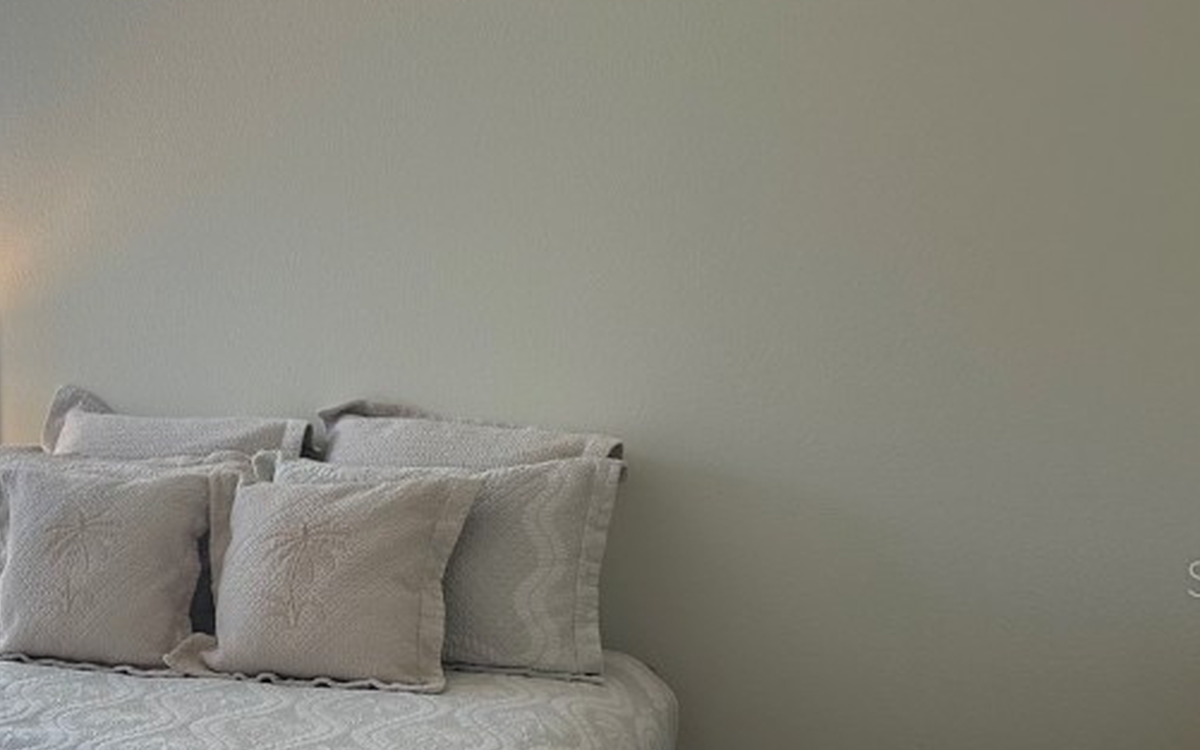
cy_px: 577
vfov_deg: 24.5
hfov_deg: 37.1
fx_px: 1700
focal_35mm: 52
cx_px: 187
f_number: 1.78
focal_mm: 6.86
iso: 80
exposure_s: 1/120
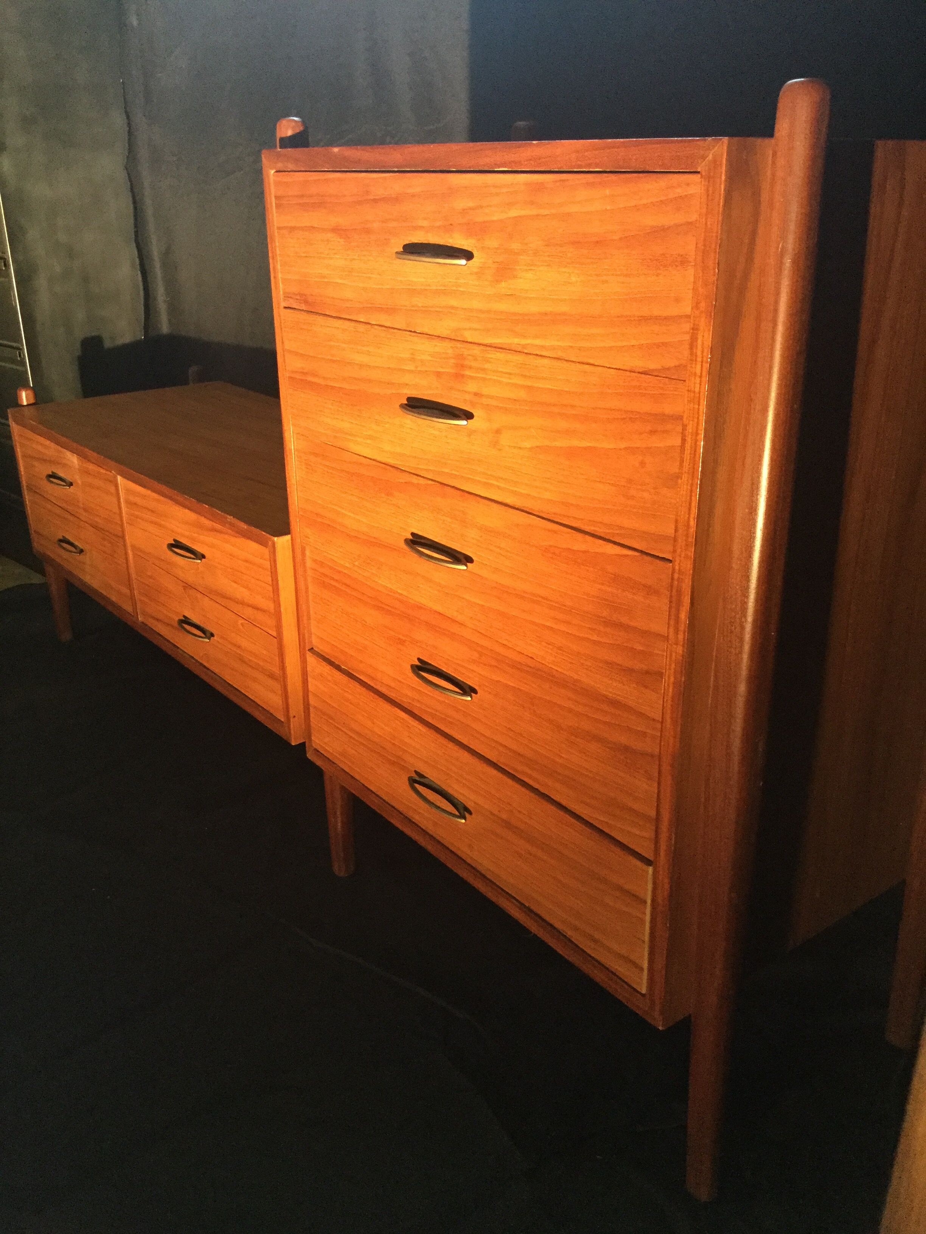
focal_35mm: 31
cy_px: 617
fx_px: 1106
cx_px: 463
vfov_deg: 58.4
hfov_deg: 45.4
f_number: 2.4
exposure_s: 1/33
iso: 200
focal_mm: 3.3
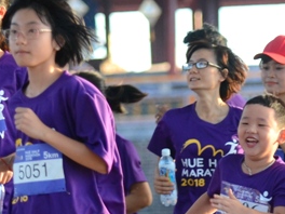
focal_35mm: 588
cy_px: 142
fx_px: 4840
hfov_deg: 3.4
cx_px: 259
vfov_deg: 2.5
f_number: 2.8
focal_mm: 105
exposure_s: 1/320
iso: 400
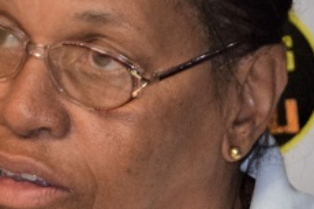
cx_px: 182
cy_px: 279
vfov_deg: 3.7
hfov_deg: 5.6
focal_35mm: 366
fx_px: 3192
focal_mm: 55
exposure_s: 1/60
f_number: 5.6
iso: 800
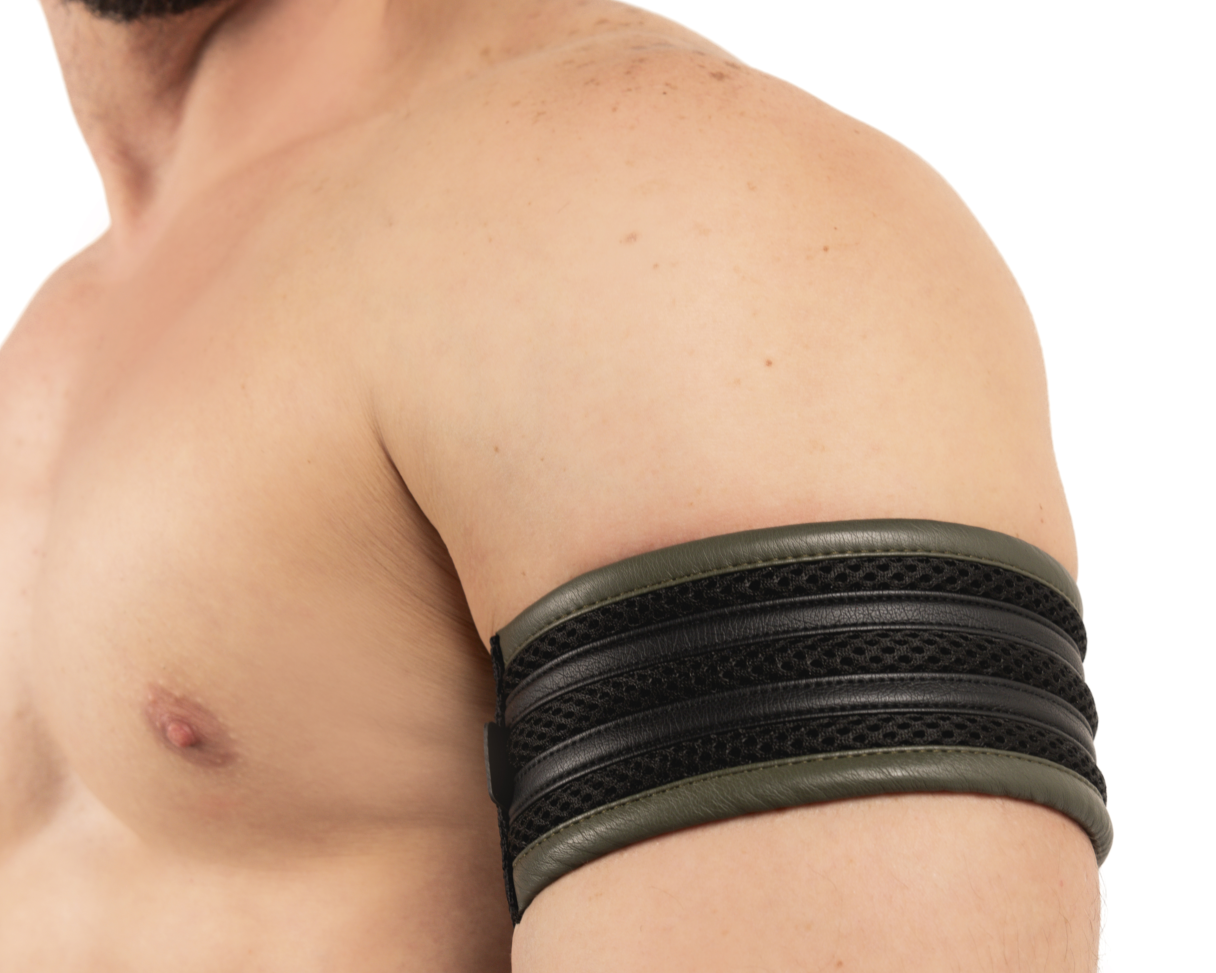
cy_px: 763
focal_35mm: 56
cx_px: 607
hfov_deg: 33.6
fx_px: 2015
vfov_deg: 26.7
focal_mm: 38
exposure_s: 1/160
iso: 320
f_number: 5.6
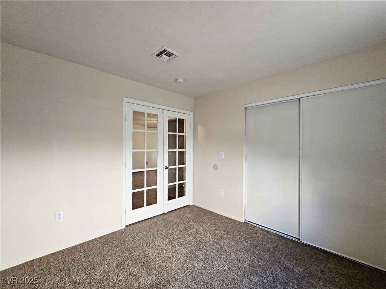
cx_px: 193
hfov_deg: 106.2
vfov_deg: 89.9
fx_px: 145
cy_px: 144
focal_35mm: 13
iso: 400
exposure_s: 1/60
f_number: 2.2
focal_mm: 2.2
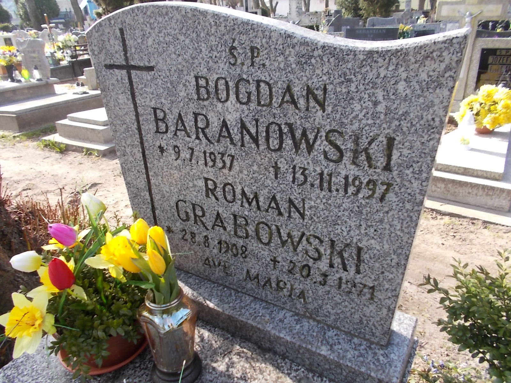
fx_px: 384
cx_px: 256
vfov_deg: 53.1
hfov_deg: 67.3
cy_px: 192
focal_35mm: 26
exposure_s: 1/160
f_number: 3.2
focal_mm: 4.6
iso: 80
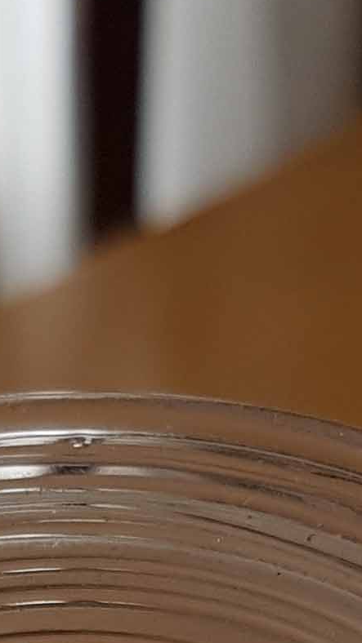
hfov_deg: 8.3
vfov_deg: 13.8
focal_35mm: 145
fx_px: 2475
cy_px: 1007
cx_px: 23
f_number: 1.7
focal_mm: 4.2
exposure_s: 1/100
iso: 80
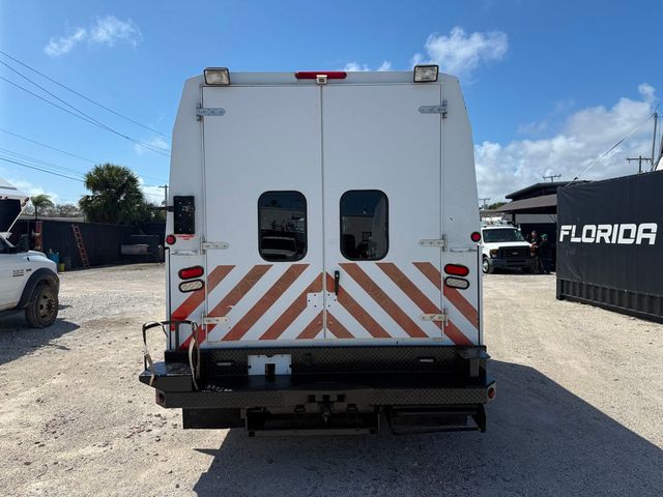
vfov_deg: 56.8
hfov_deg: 71.6
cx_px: 332
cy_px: 248
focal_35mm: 24
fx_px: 460
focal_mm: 6.76
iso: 80
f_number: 1.78
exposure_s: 1/6711
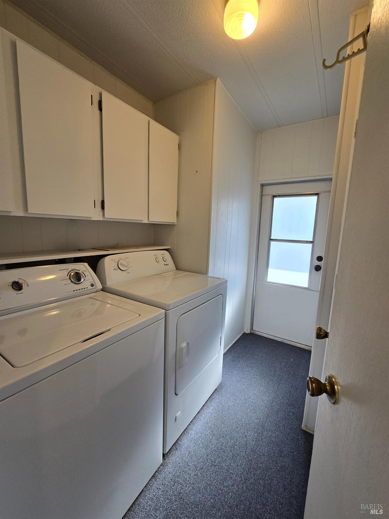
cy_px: 260
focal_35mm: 13
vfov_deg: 106.2
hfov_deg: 89.9
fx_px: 195
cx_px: 194
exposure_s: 1/120
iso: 80
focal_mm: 2.2
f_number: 2.2
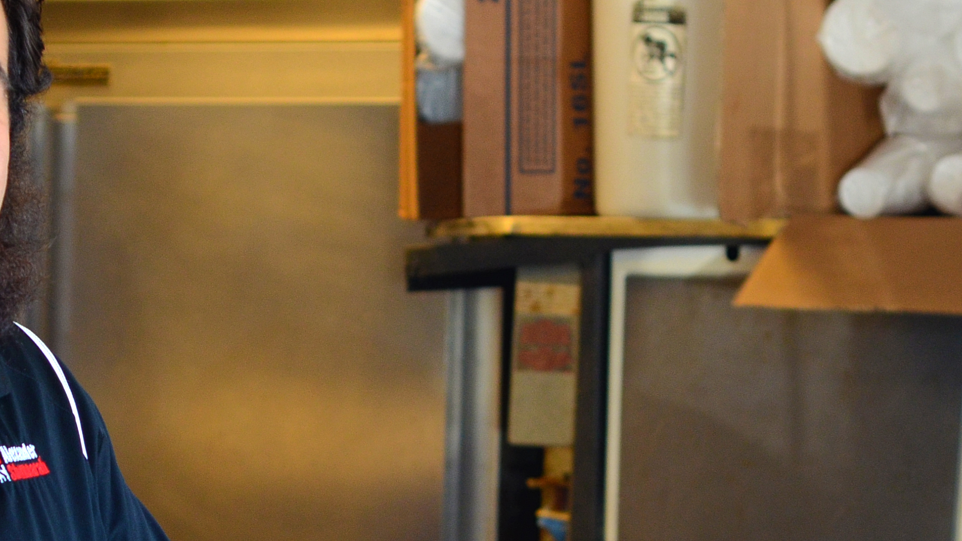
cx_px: 223
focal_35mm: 185
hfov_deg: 11.6
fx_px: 4719
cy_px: 475
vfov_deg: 6.6
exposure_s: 1/125
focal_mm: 50
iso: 500
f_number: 4
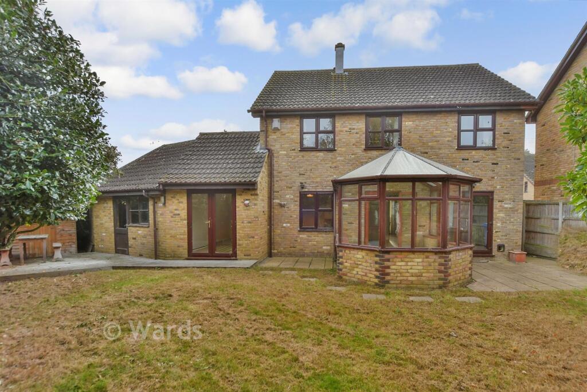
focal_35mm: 15
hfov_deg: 100.4
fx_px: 245
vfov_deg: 77.3
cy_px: 196
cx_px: 294
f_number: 6.3
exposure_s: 1/160
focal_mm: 10
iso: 500
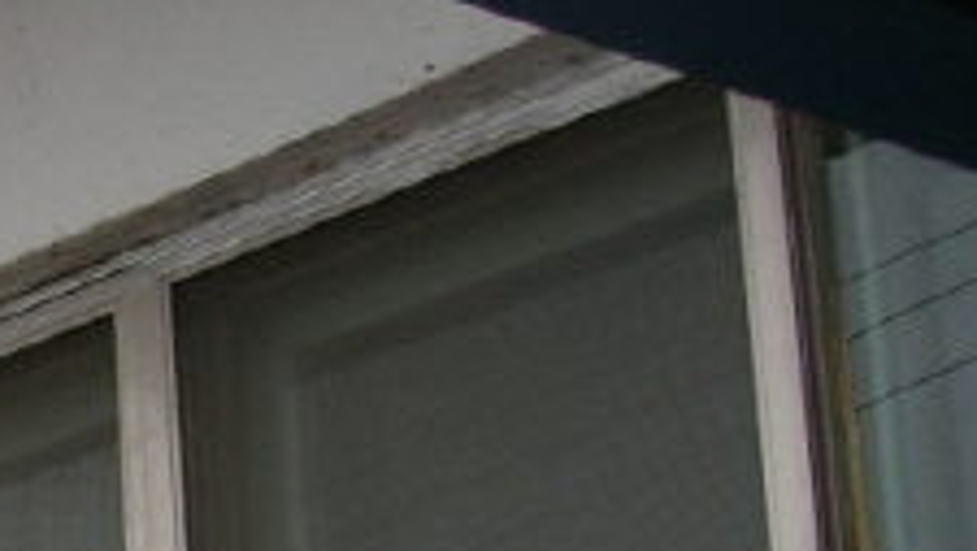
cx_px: -677
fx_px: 3811
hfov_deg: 13.4
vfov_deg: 7.8
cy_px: 1258
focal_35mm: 147
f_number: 2.8
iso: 64
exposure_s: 1/166
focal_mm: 7.8
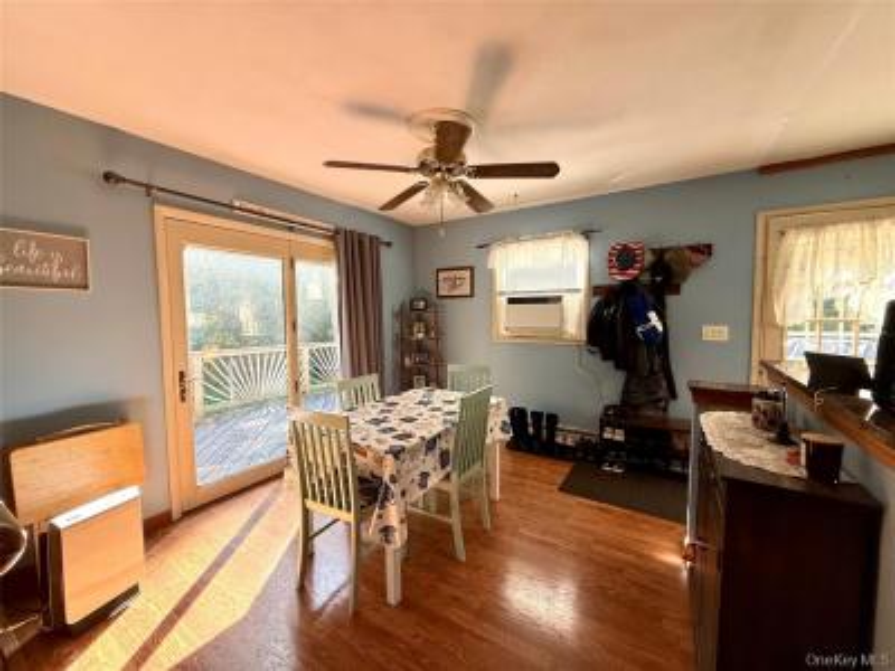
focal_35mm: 14
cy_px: 336
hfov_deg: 102.1
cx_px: 448
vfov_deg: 85.7
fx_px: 362
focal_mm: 2.22
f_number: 2.2
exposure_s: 1/99
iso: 125
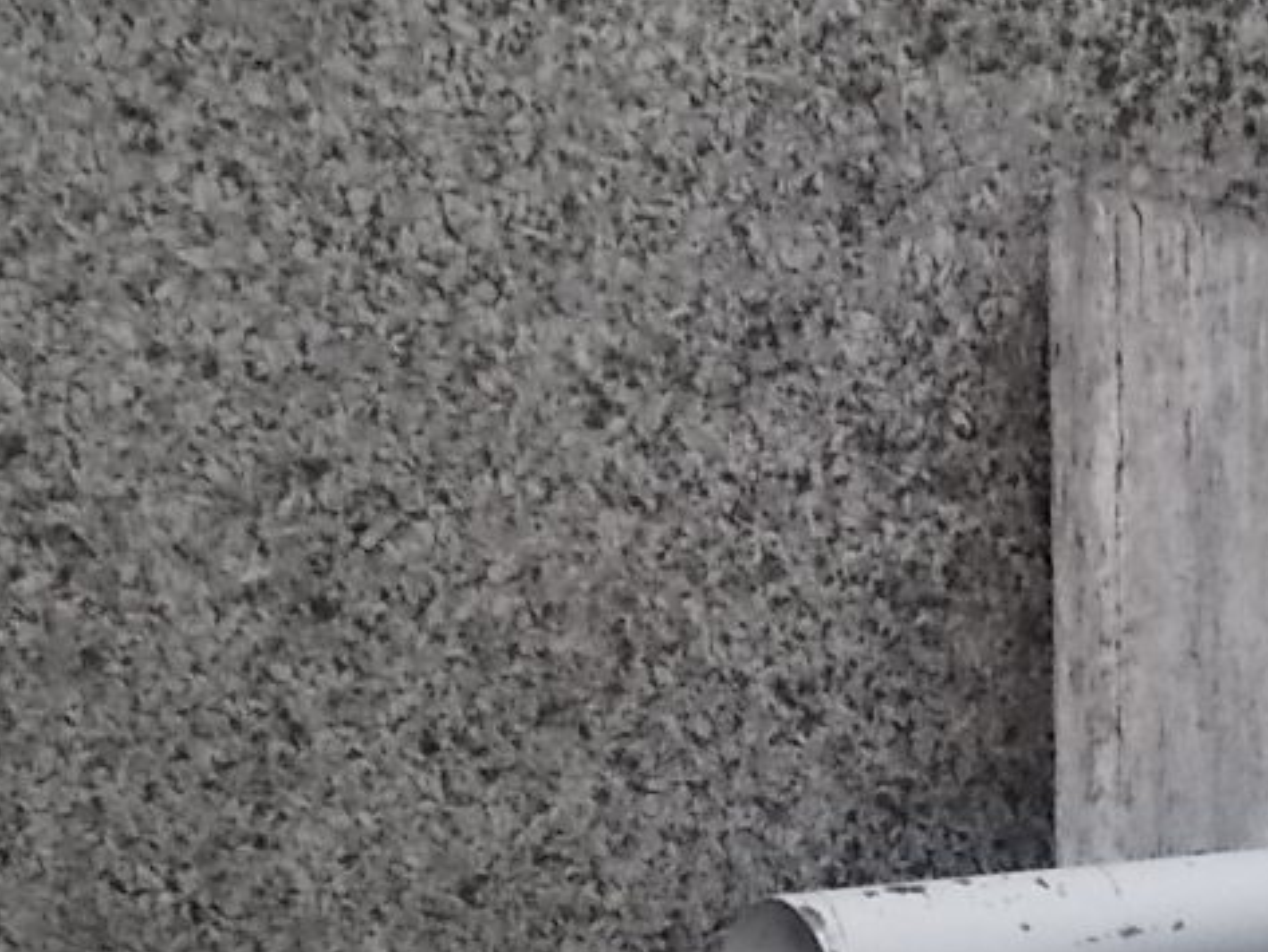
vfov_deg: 15.1
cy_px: 1588
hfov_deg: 21.6
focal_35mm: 88
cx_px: 1201
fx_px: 3224
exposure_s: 1/400
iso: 400
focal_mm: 4.6
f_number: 3.2
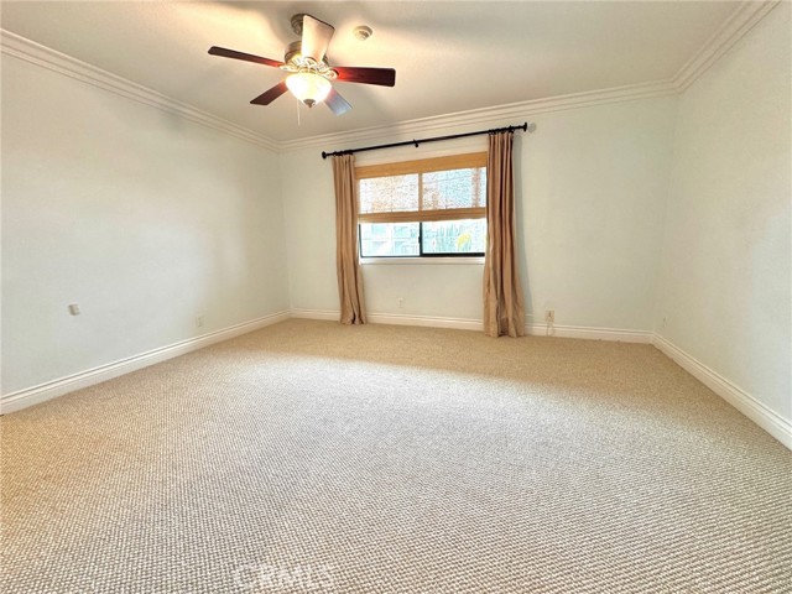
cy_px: 297
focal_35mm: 14
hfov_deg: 102.1
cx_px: 396
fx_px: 320
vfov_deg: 85.7
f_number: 2.2
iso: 200
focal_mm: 2.22
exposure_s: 1/60
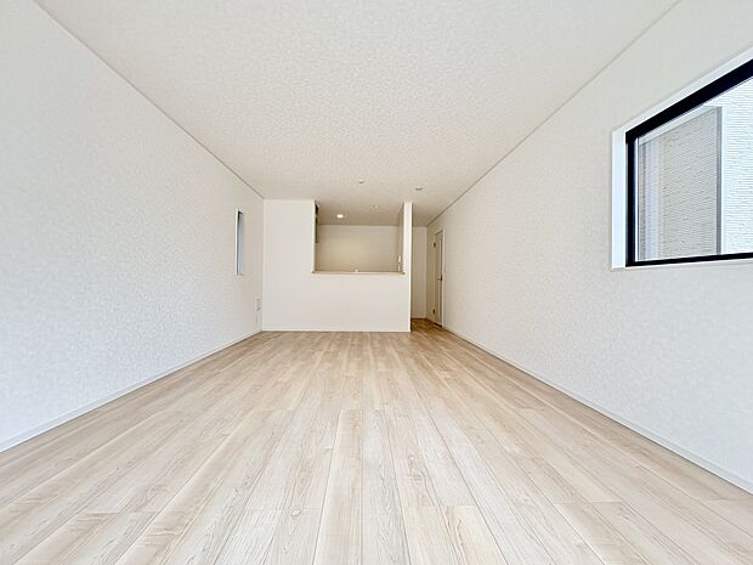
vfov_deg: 85.7
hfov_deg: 102.1
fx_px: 305
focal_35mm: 14
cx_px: 376
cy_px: 282
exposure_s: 1/87
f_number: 2.2
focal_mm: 2.22
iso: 250
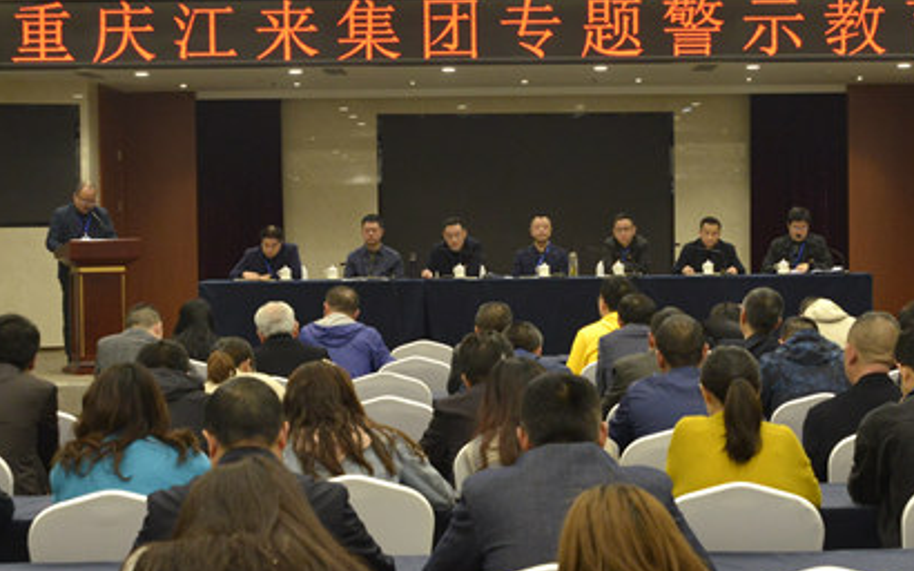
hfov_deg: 27.8
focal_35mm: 74
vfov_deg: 17.6
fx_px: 1843
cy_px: 287
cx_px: 531
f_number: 8
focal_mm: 35
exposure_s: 1/60
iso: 1600
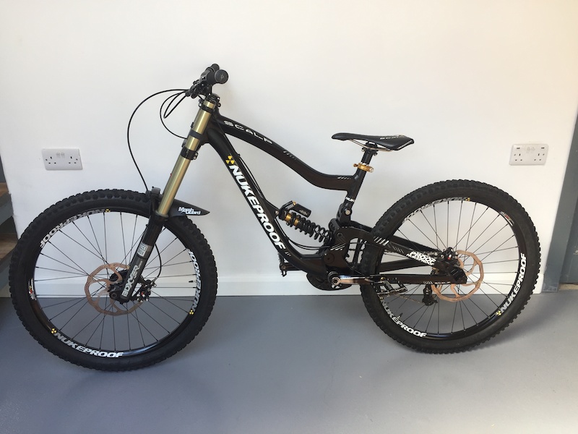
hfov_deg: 61.7
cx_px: 289
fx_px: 484
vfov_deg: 48.2
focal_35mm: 29
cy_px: 217
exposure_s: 1/50
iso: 32
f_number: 2.2
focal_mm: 4.15
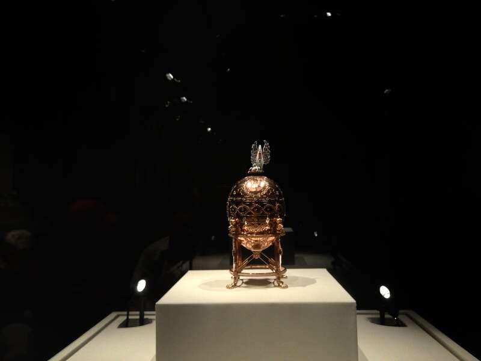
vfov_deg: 42.9
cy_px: 180
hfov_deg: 55.4
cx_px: 240
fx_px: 459
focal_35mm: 33
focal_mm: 4.13
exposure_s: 1/15
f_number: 2.4
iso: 800
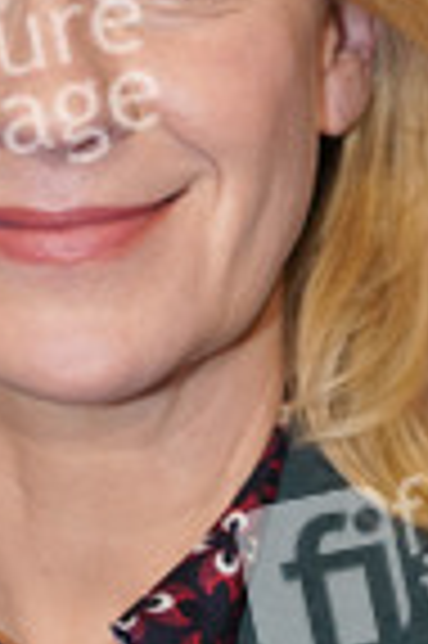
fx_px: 3647
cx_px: 59
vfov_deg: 10.1
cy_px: 329
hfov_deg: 6.7
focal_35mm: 204
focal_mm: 73
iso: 1600
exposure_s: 1/125
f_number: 4.5
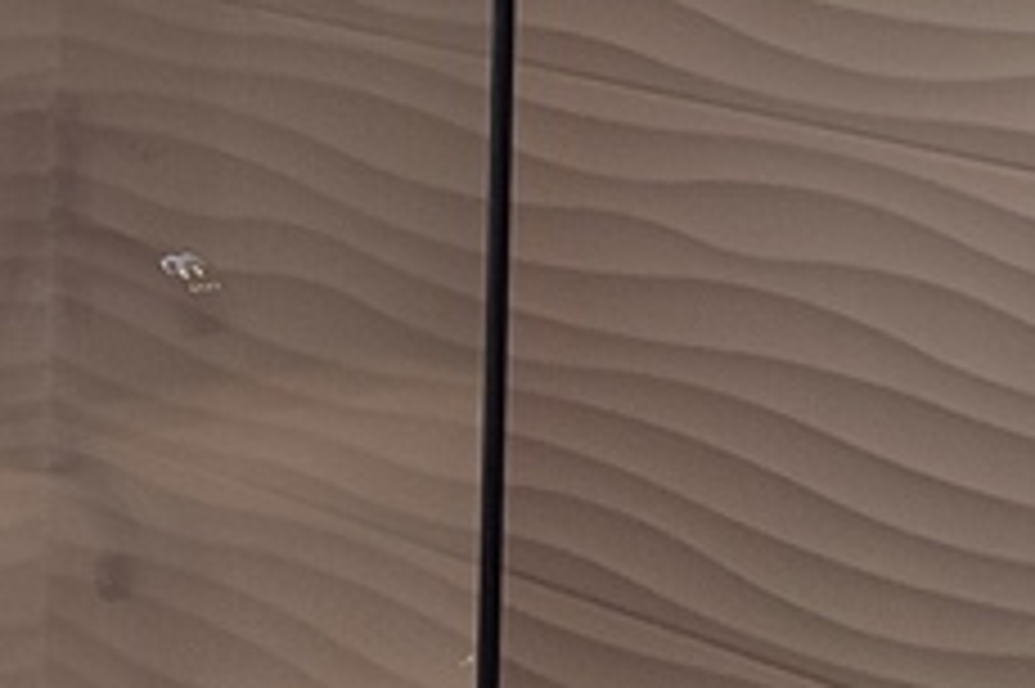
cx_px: -284
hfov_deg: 13.7
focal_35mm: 145
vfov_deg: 8.8
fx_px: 4166
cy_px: -755
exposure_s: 1/50
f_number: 1.9
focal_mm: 6.04
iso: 68
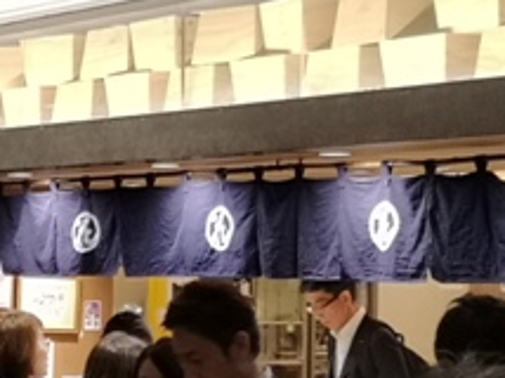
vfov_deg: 9.2
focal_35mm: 161
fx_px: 2346
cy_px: 326
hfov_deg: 11.9
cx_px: -177
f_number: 1.8
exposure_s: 1/33.3
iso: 200
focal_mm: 3.95
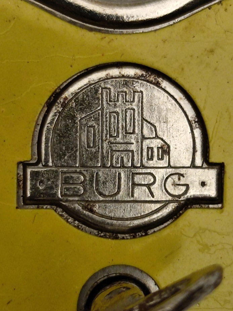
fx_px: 1338
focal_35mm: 149
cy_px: 156
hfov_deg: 10.0
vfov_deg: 13.3
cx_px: 116
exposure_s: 1/120
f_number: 1.69
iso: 349
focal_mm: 6.72
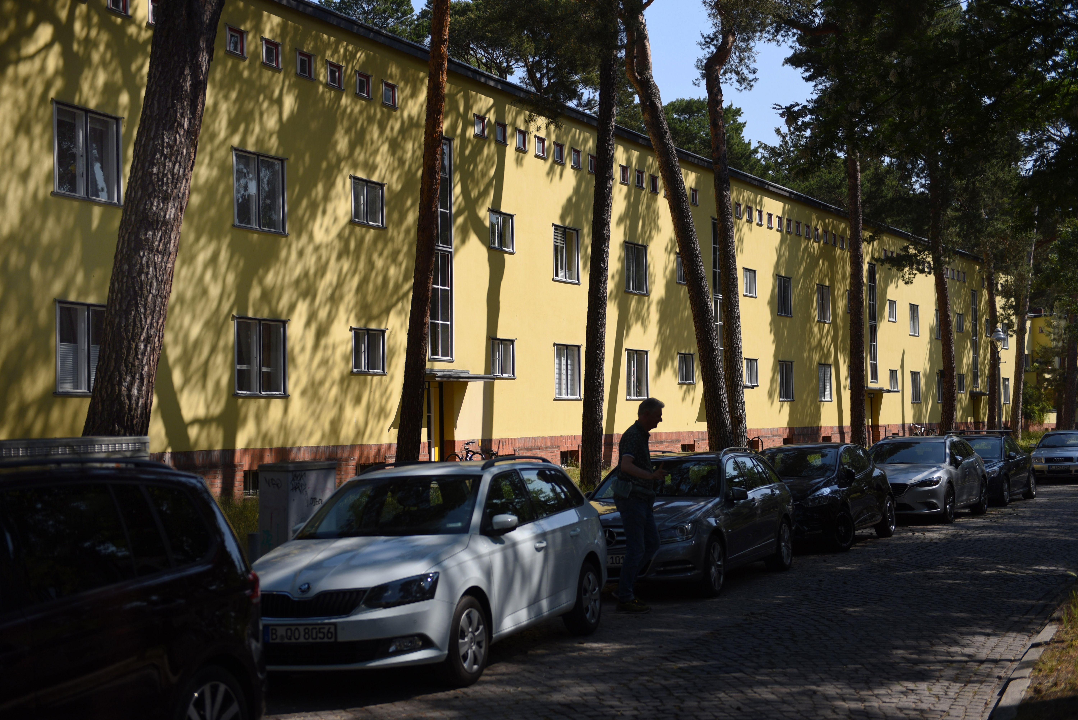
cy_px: 360
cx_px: 539
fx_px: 1498
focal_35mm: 50
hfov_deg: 39.6
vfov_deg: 27.0
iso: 125
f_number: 2.8
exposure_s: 1/3200
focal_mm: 50
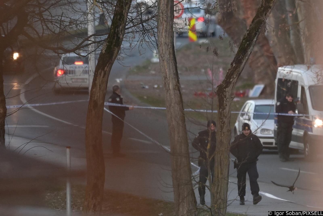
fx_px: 3589
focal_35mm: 400
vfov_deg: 3.4
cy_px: 108
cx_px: 162
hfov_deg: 5.2
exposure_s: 1/1000
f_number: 2.8
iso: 1600
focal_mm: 400
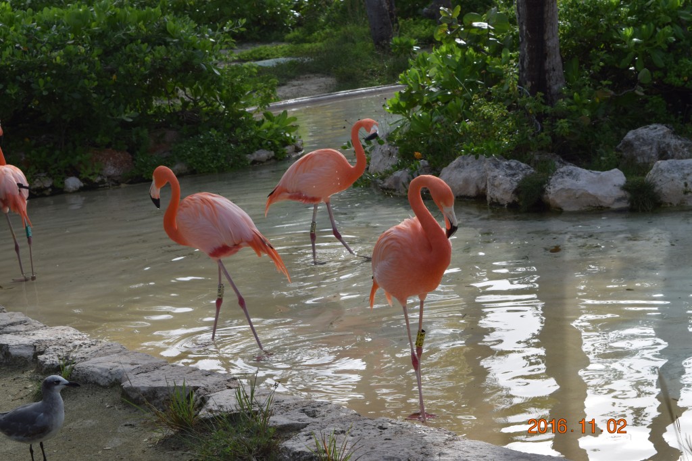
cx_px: 346
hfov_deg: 24.6
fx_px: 1585
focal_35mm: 82
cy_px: 230
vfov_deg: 16.5
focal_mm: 55
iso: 200
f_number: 9
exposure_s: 1/320
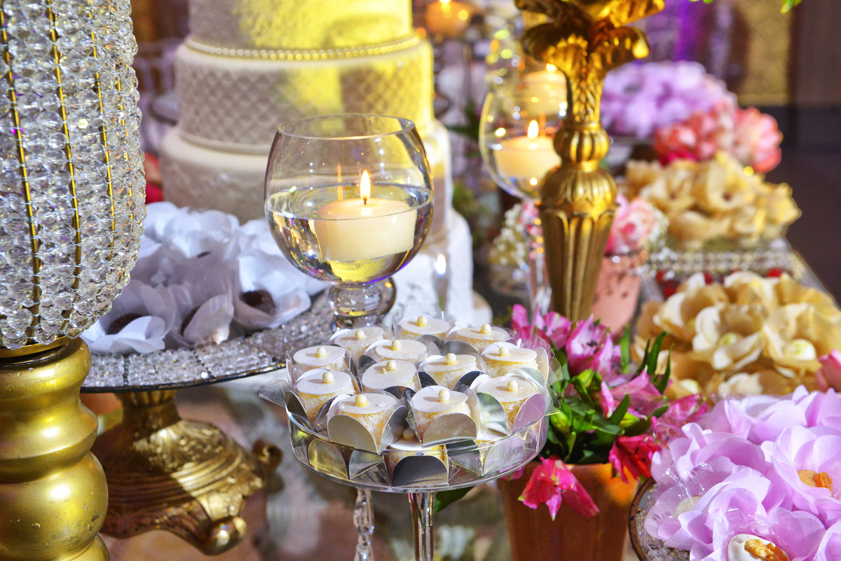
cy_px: 280
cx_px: 420
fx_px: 1309
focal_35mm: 56
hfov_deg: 35.6
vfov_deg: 24.2
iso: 2500
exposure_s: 1/160
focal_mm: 56
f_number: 5.6
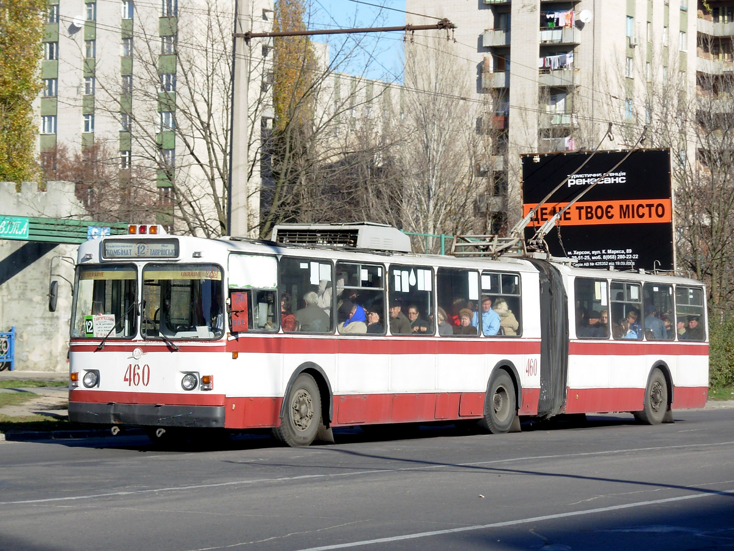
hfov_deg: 18.9
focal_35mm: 104
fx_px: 2205
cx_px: 367
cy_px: 276
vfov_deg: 14.2
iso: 50
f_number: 4
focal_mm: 17.2
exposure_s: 1/609
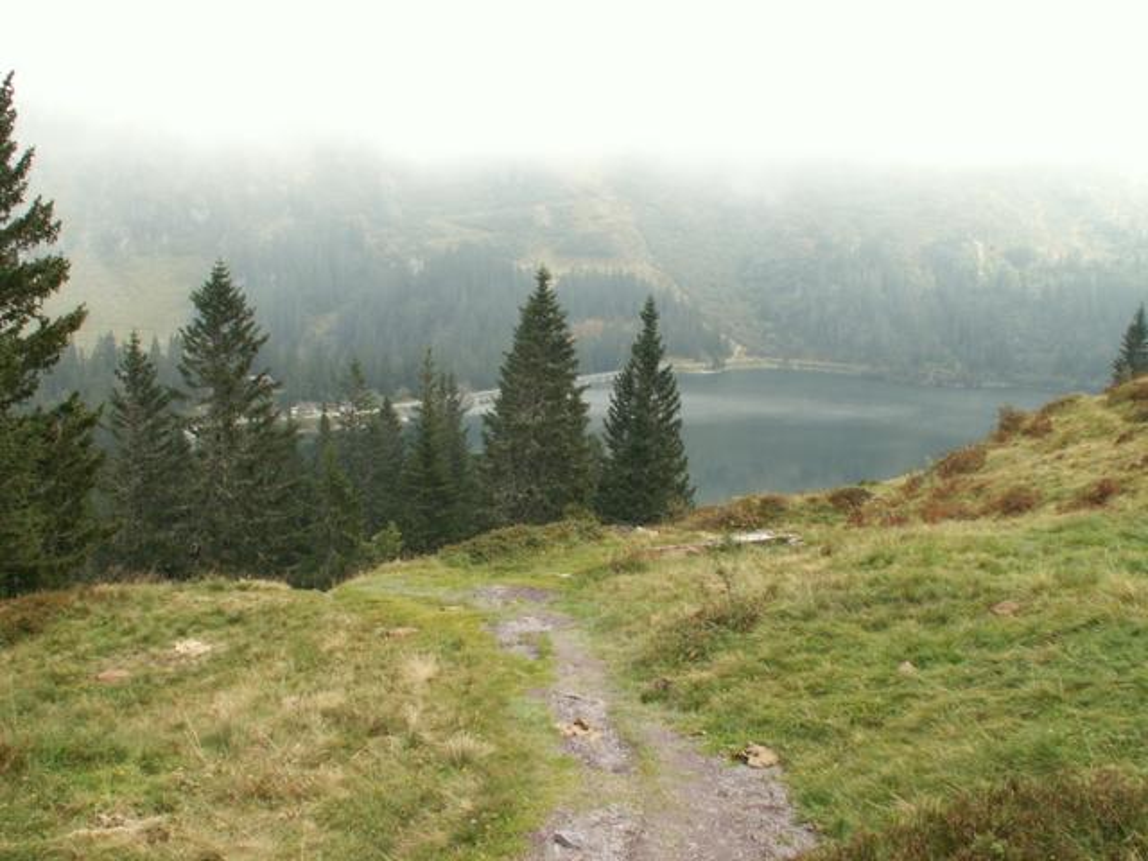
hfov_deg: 52.6
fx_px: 1161
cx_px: 574
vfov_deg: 40.7
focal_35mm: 35
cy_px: 430
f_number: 7.1
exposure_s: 1/30
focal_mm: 5.86
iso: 50
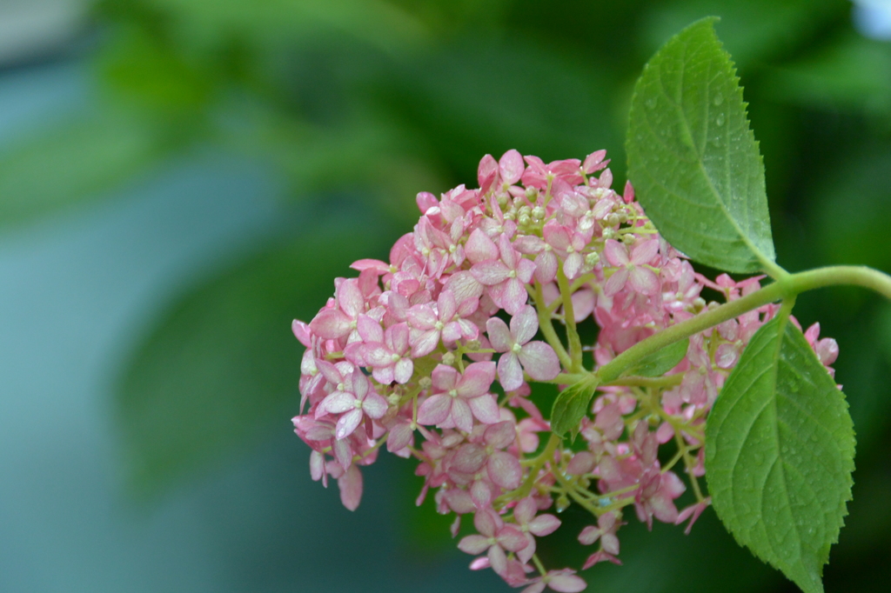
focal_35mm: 202
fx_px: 4998
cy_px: 296
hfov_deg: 10.2
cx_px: 446
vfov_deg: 6.8
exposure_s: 1/25
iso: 200
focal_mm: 75
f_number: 5.6
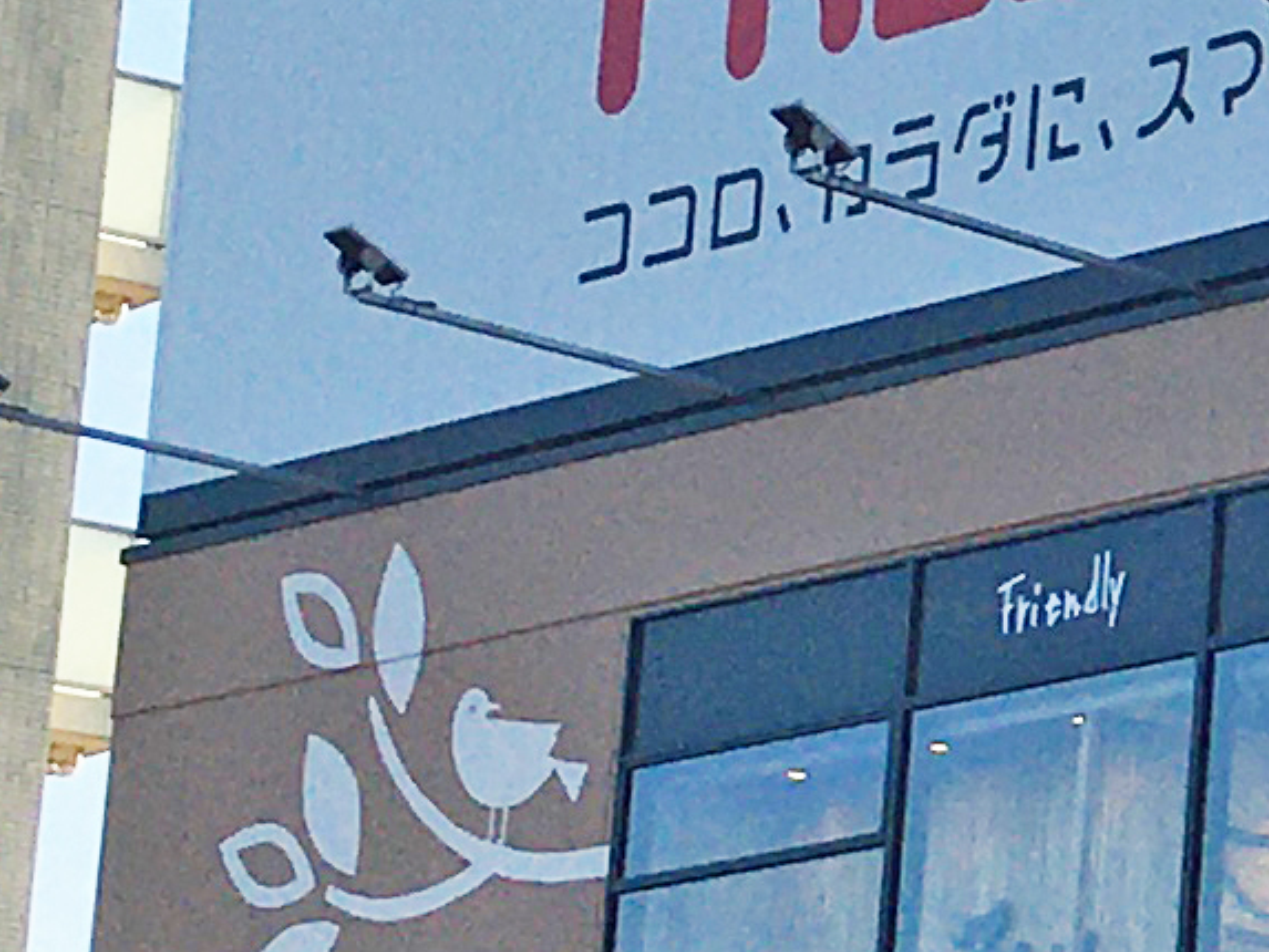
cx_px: 3014
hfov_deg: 8.8
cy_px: 640
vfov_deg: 7.3
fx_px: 7480
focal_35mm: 204
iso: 25
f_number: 2.2
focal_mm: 4.15
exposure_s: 1/1451
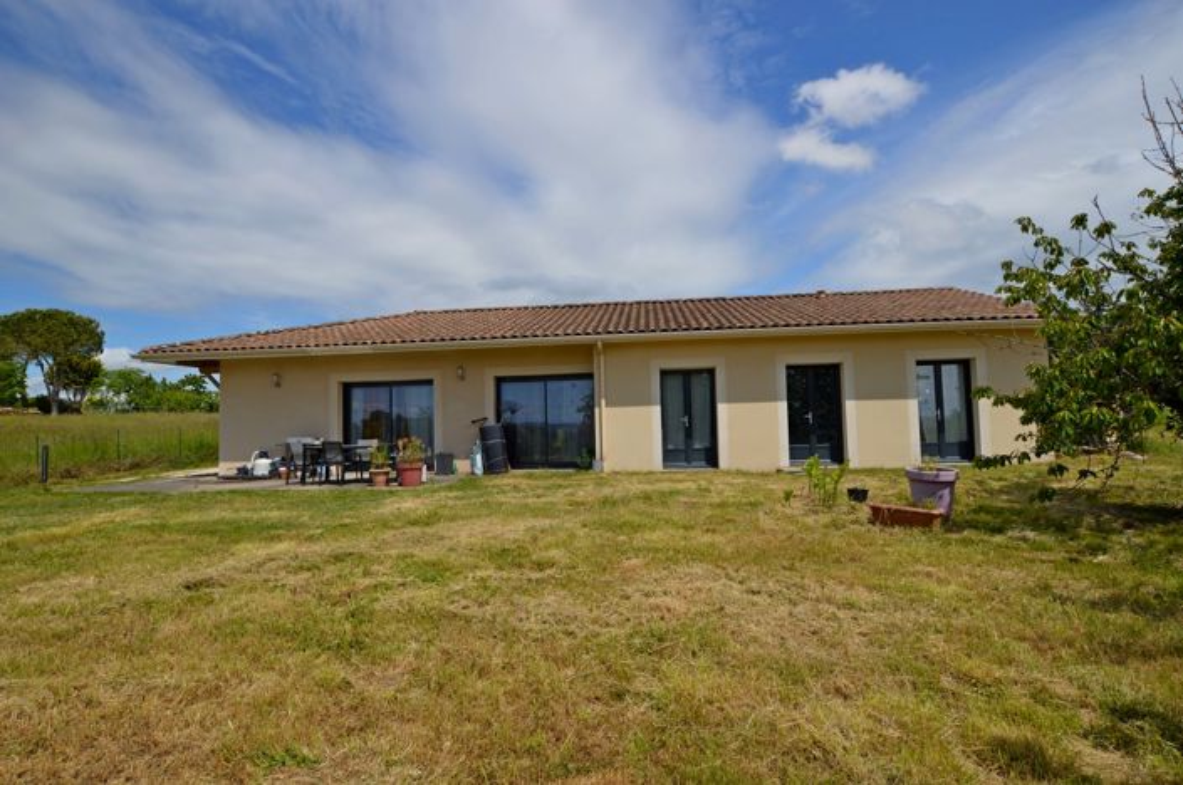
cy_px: 392
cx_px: 592
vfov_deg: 71.9
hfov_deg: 95.1
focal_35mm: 16
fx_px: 541
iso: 100
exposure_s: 1/320
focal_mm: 11
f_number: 9
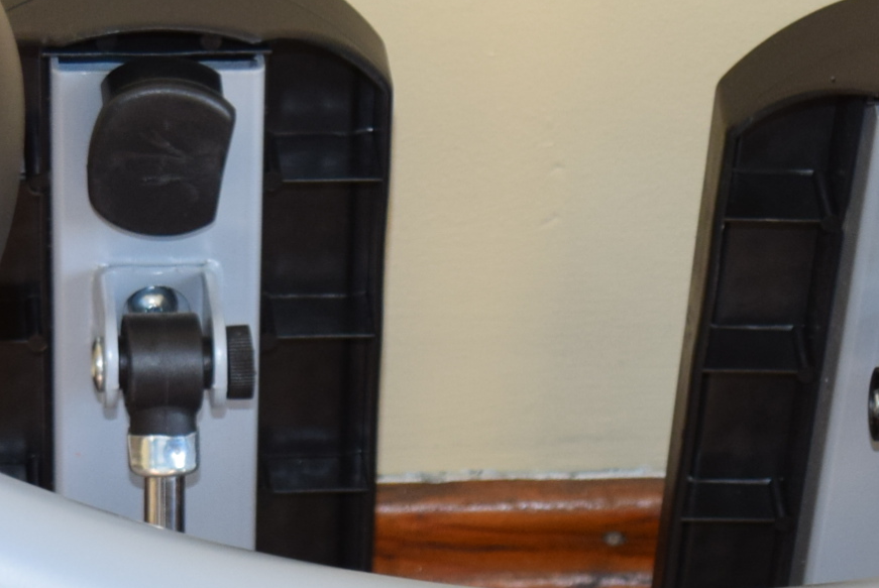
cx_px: 606
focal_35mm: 206
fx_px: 5036
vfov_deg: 6.6
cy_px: 899
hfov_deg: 10.0
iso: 720
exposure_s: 1/60
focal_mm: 40
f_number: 5
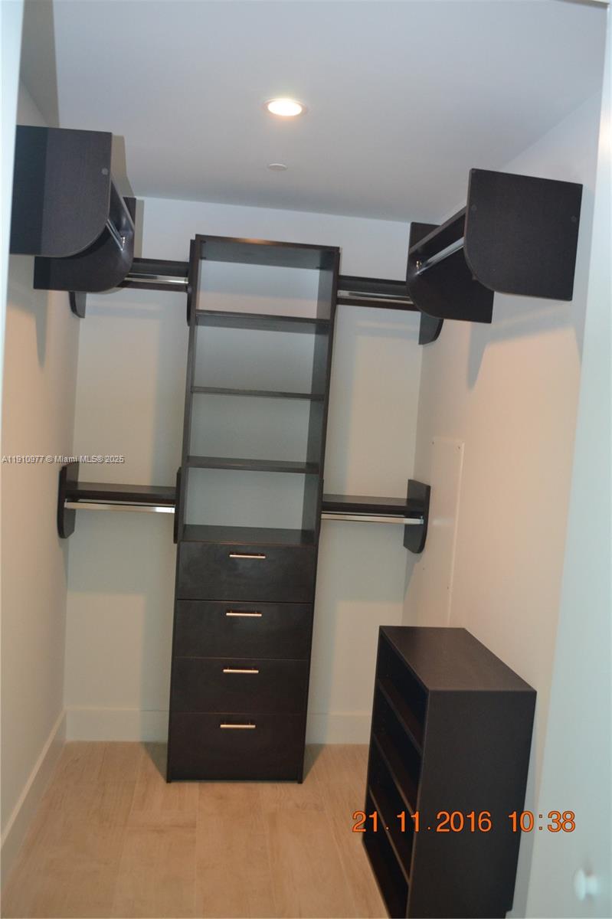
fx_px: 766
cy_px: 460
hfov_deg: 43.6
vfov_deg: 62.0
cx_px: 306
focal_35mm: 30
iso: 1400
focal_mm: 20
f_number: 3.8
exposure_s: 1/60
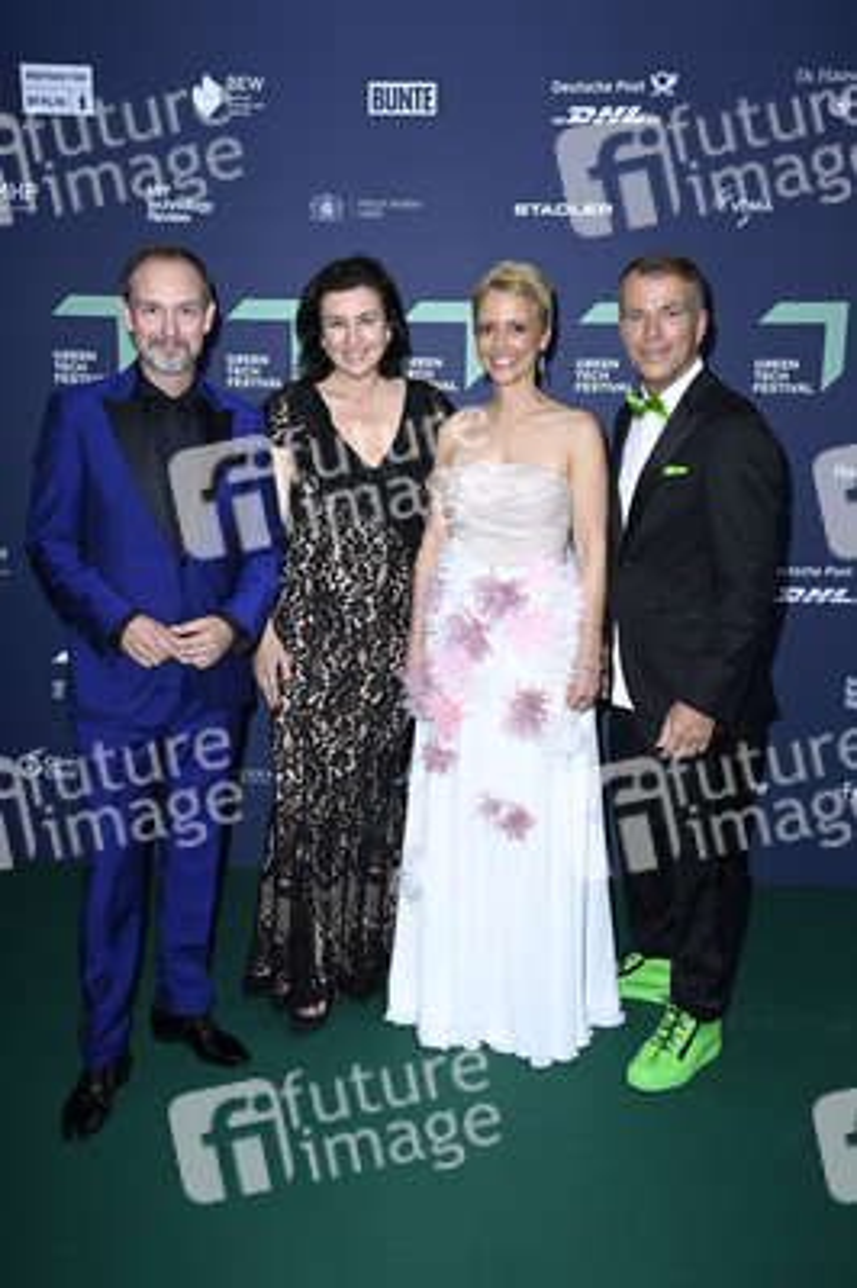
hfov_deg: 35.0
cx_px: 428
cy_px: 644
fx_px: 1359
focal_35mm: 38
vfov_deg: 50.7
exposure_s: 1/250
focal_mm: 38
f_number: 6.3
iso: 640
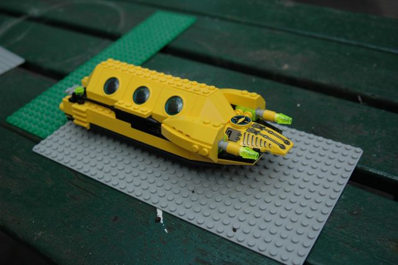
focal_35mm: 42
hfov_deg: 46.4
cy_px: 132
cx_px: 199
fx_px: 464
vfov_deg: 31.9
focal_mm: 28
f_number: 4
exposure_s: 1/1600
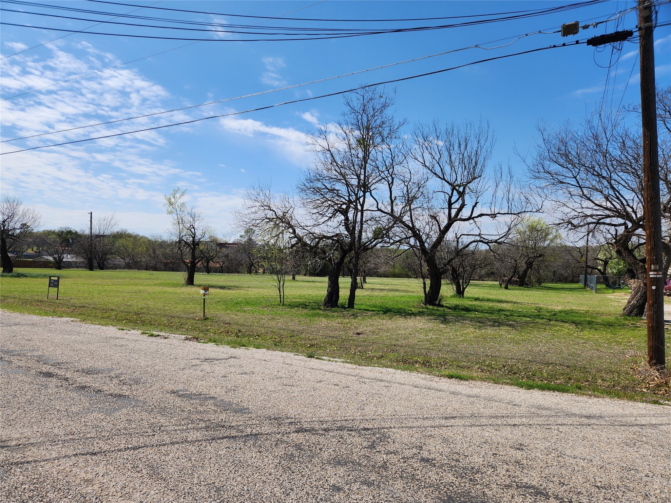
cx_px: 336
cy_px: 252
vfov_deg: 58.9
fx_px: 446
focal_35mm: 23
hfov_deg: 73.9
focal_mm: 5.4
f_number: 1.8
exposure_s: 1/2410
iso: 20
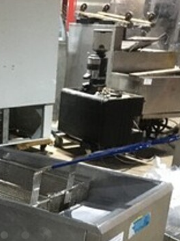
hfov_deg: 21.2
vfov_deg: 26.7
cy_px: 263
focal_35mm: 67
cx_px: 4
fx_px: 465
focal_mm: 4.15
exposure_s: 1/15
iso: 320
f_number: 2.2
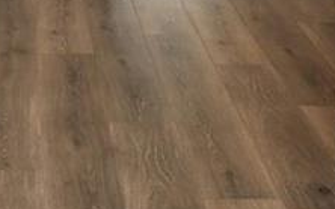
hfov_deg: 18.6
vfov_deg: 10.0
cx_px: 32
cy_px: -340
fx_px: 1005
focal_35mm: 110
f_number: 7.1
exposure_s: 1/10
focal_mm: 10
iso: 100
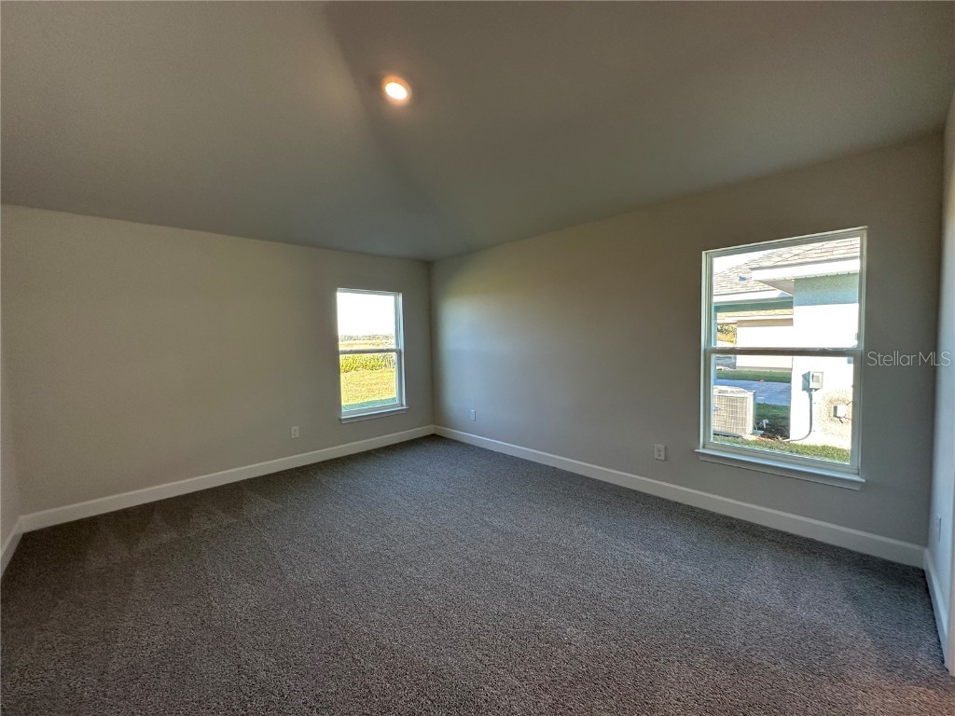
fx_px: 386
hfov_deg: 102.1
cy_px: 358
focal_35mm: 14
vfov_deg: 85.7
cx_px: 478
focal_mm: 2.22
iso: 125
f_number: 2.2
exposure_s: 1/120
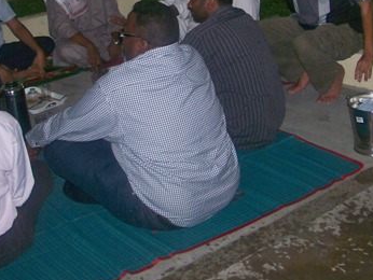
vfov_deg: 23.6
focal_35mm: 61
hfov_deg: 31.6
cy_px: 46
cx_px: 169
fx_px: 658
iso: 200
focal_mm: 5.85
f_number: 2.8
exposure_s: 1/30
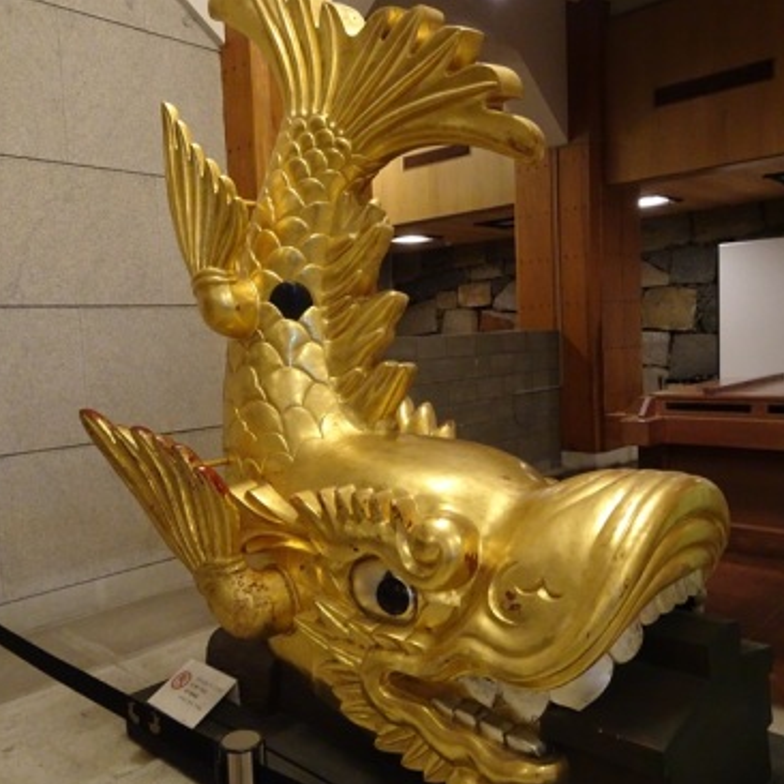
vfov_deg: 55.6
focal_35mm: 29
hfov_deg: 55.6
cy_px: 397
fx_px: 743
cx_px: 375
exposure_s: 1/30
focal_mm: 4.1
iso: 800
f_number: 3.5
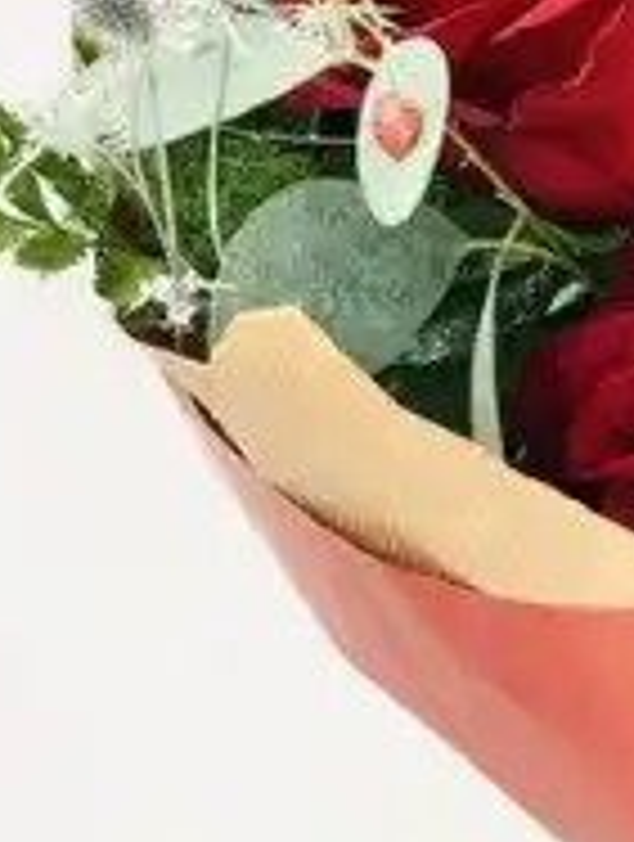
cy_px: 567
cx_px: 1228
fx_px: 5403
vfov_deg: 8.9
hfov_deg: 6.5
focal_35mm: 222
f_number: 2.4
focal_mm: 6
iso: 40
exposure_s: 1/50
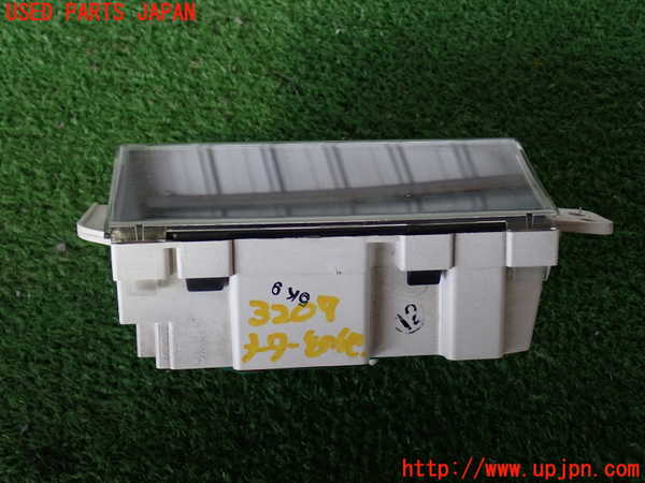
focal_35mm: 41
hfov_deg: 45.8
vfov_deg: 35.1
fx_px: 764
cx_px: 322
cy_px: 242
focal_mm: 7.31
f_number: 2.8
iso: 200
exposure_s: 1/60
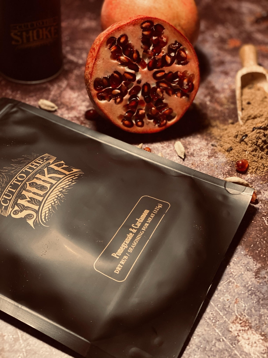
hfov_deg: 28.0
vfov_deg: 36.8
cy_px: 179
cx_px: 134
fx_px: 537
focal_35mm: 52
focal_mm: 6
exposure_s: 1/25
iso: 320
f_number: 2
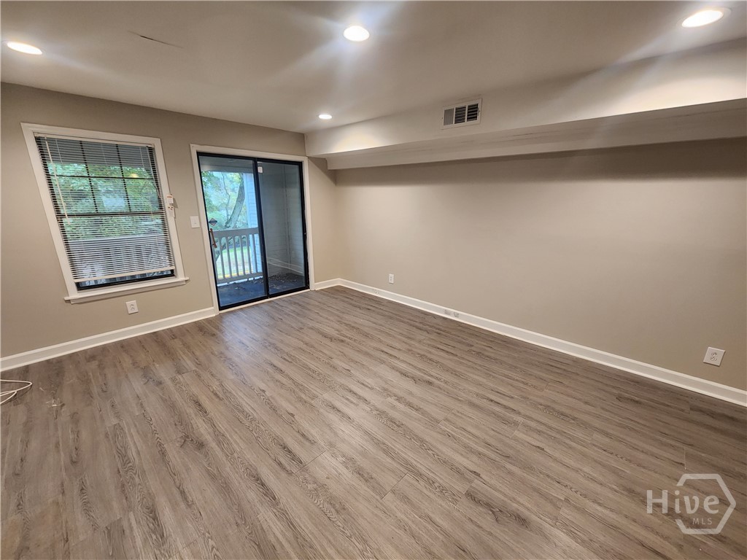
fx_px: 281
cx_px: 374
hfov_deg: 106.2
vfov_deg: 89.9
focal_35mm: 13
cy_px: 280
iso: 320
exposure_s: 1/40
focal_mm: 2.2
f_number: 2.2
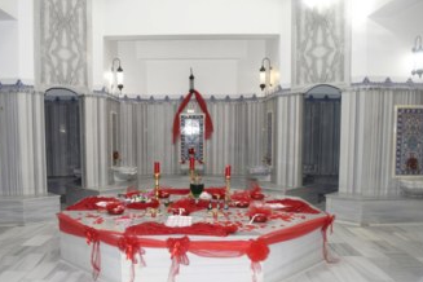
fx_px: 388
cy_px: 171
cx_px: 179
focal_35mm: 33
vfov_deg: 39.8
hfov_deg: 57.0
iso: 800
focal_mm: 18
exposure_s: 1/80
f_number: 4.5
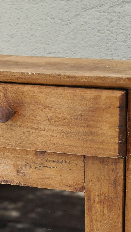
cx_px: 34
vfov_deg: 12.3
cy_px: 250
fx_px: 1069
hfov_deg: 7.0
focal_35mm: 173
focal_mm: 45
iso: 400
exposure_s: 1/80
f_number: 5
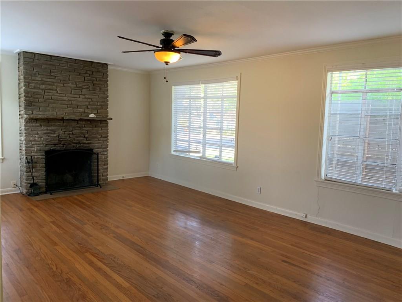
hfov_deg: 67.3
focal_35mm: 26
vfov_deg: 53.1
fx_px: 302
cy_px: 151
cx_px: 201
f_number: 1.8
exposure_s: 1/60
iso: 160
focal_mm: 4.25
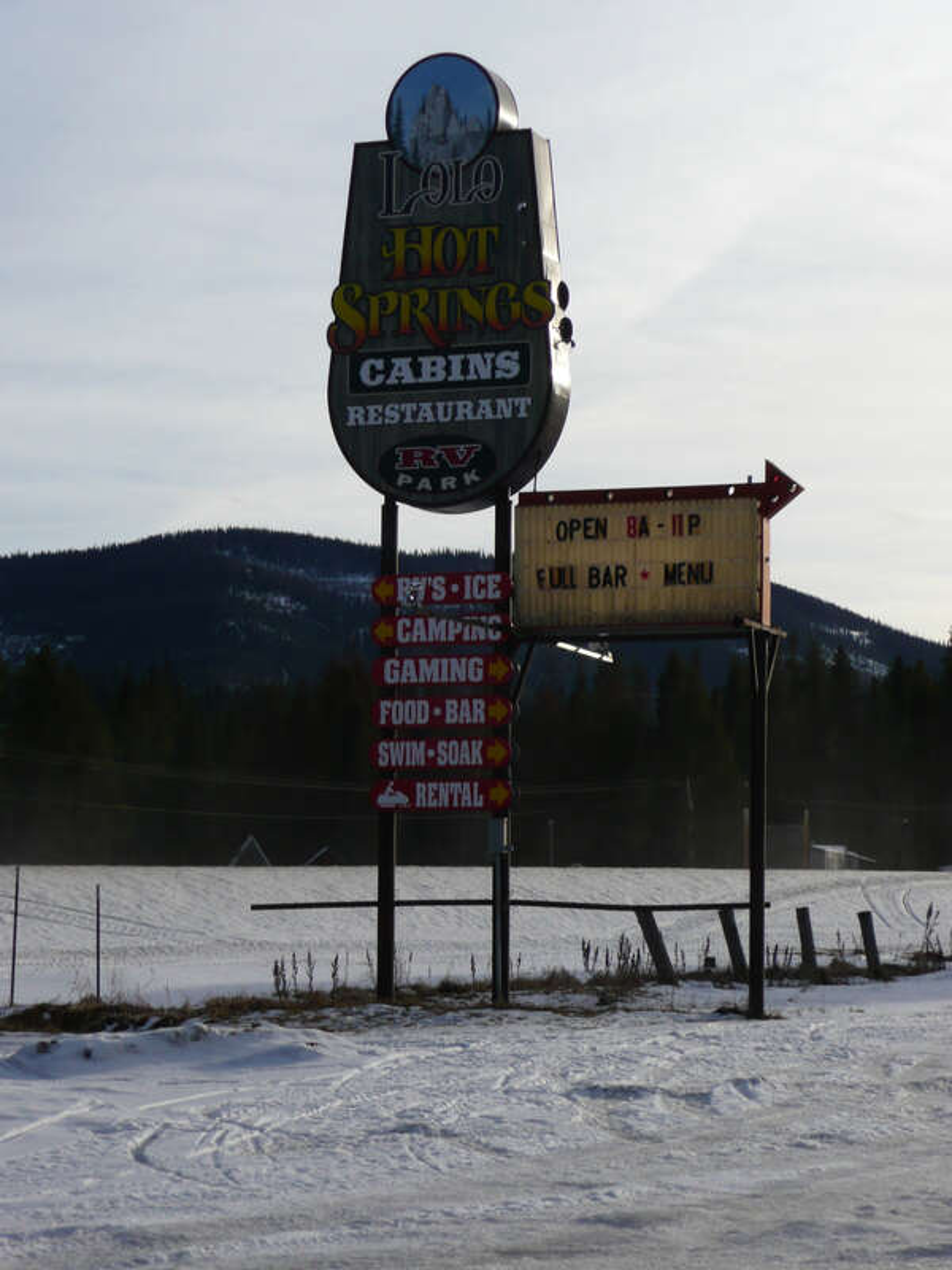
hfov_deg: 16.6
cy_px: 635
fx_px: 3264
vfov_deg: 22.0
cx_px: 476
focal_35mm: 89
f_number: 4.7
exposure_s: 1/640
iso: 100
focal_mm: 14.7
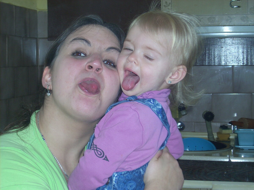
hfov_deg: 25.3
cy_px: 95
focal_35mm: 77
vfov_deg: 19.1
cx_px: 127
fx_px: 565
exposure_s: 1/60
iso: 100
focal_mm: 12.8
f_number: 4.2
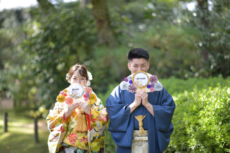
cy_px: 76
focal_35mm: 105
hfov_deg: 19.5
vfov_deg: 13.0
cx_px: 115
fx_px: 671
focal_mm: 105
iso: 80
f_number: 1.4
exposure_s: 1/500
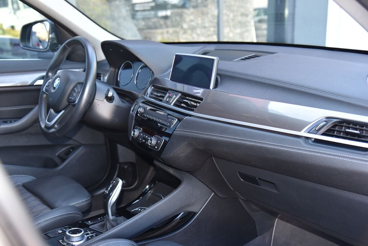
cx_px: 184
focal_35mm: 44
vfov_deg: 30.6
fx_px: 450
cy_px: 123
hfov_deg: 44.5
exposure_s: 1/60
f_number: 4.5
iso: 500
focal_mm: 44
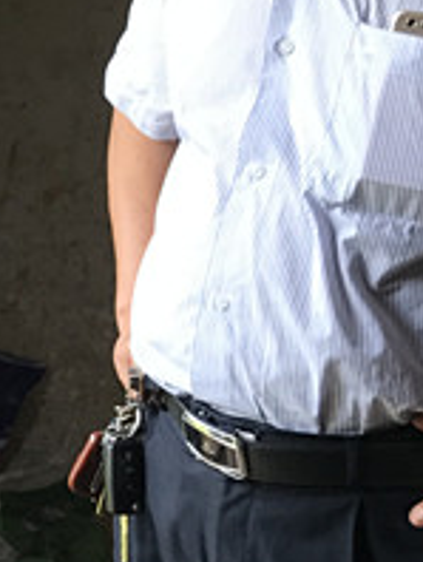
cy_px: 417
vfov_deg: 17.3
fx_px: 1837
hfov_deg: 11.9
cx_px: -375
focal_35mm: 113
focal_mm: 3.99
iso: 20
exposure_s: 1/104
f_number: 1.8
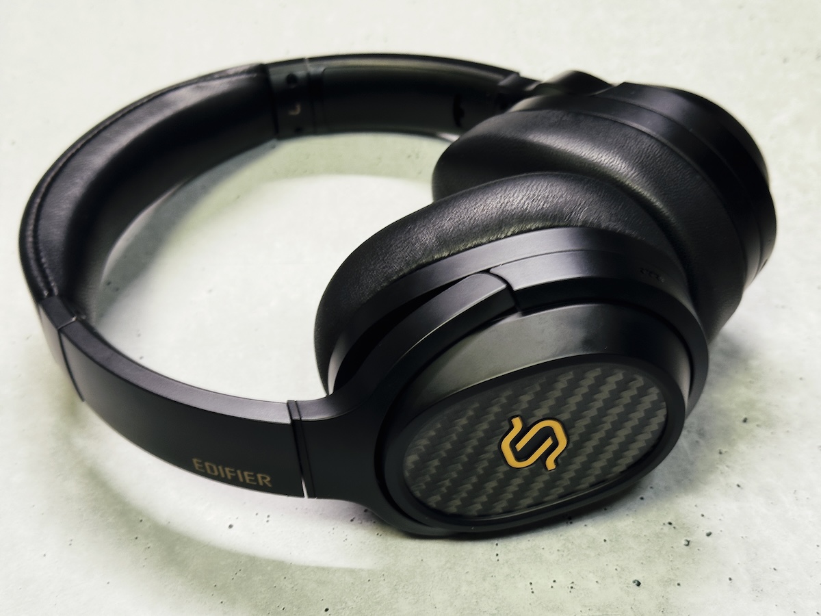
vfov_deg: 30.3
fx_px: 1138
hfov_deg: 39.7
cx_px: 410
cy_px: 308
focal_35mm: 48
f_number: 1.78
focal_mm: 6.76
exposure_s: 1/50
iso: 80
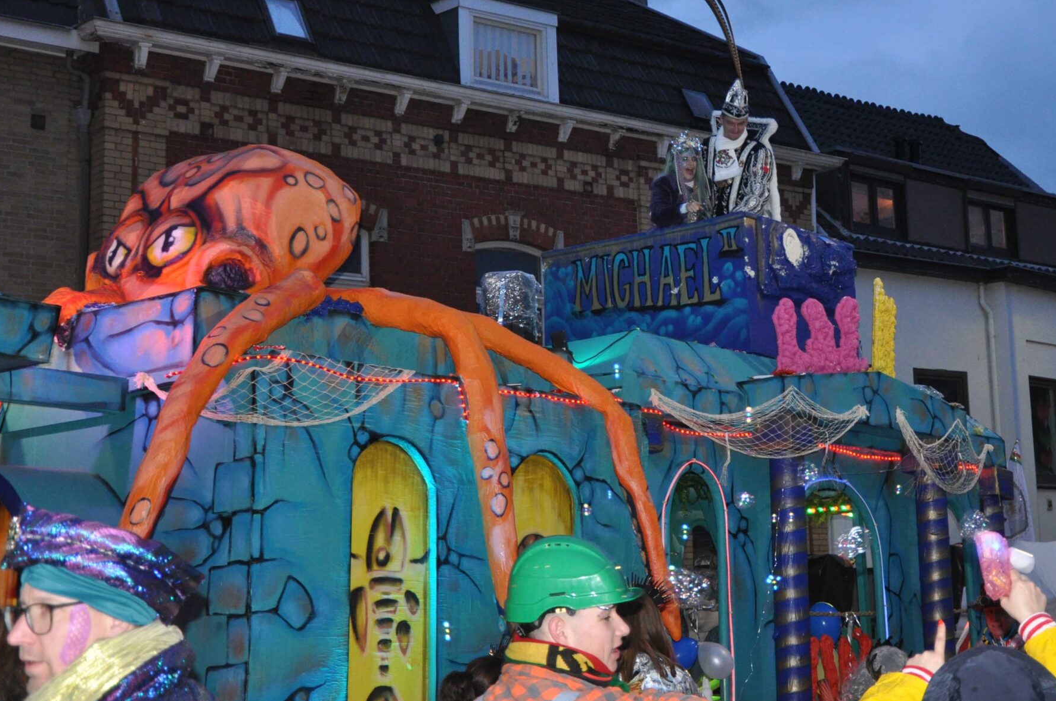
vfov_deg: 20.8
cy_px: 215
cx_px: 738
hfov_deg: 30.7
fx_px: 1904
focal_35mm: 65
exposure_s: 1/60
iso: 800
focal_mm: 30
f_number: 4.2
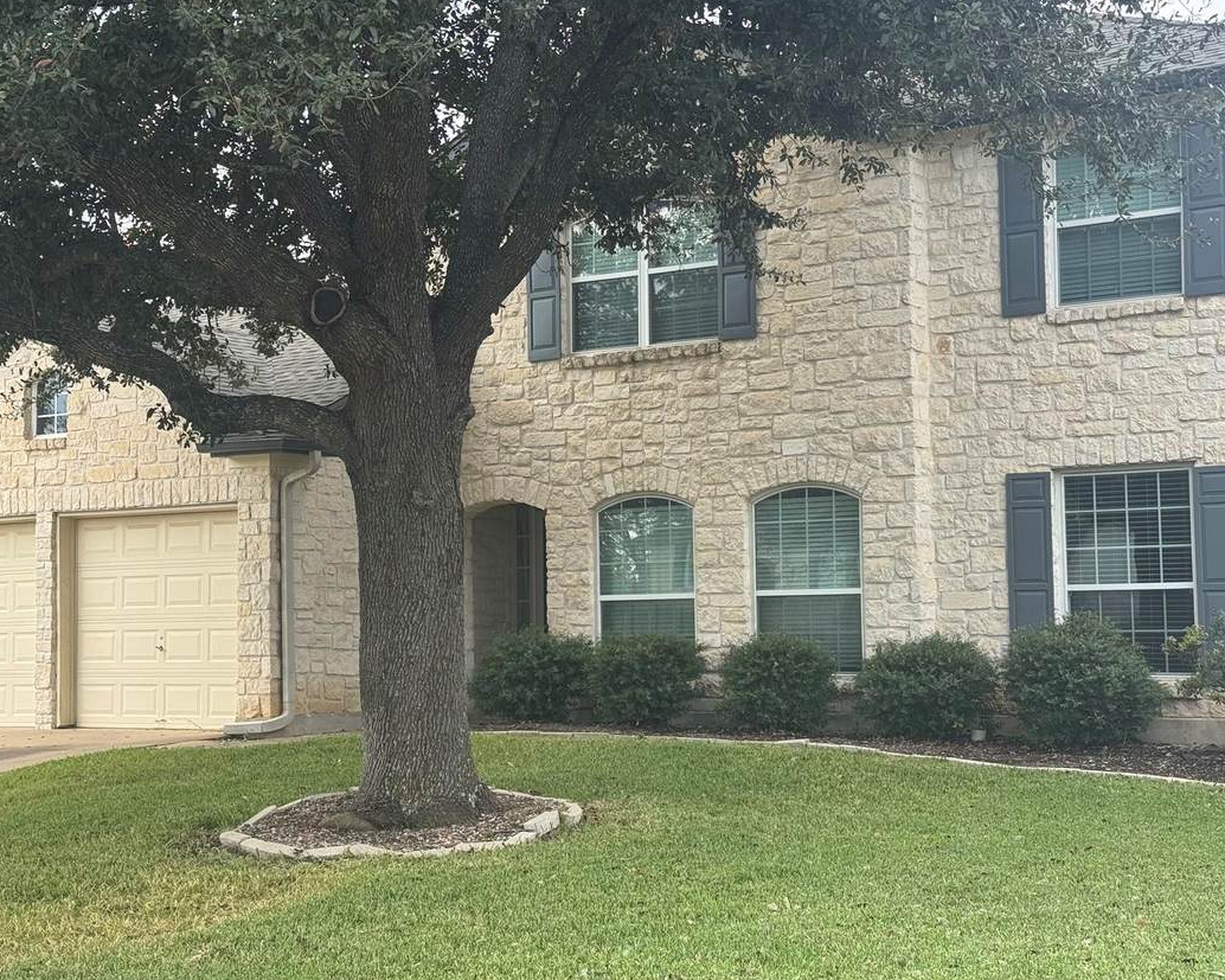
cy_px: 463
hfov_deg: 32.5
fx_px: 2103
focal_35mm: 58
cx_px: 591
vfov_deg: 26.2
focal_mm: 6.76
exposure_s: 1/1094
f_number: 1.78
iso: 64
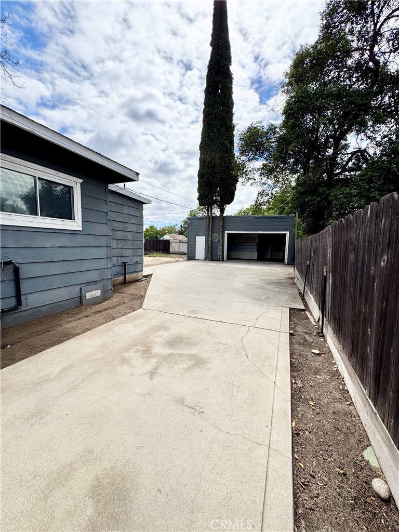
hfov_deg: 85.7
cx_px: 200
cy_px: 266
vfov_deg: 102.1
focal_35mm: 14
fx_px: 215
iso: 50
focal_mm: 2.22
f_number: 2.2
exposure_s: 1/2584
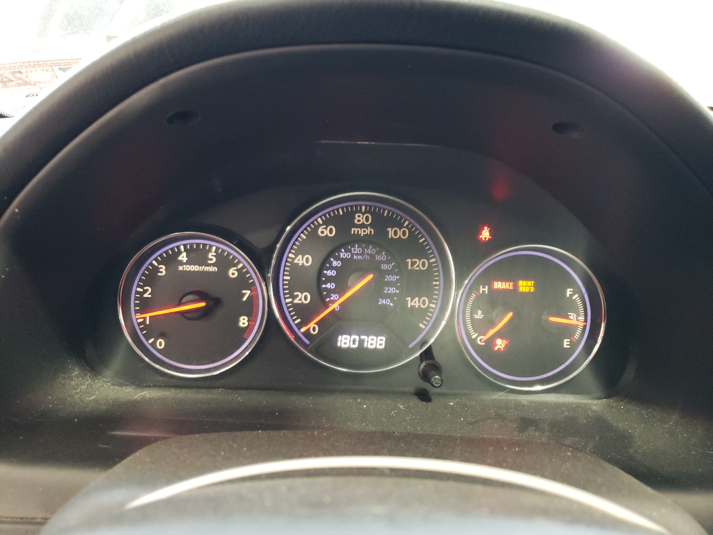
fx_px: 536
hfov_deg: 67.3
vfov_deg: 53.1
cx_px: 356
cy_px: 268
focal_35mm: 26
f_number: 1.5
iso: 313
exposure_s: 1/60.2
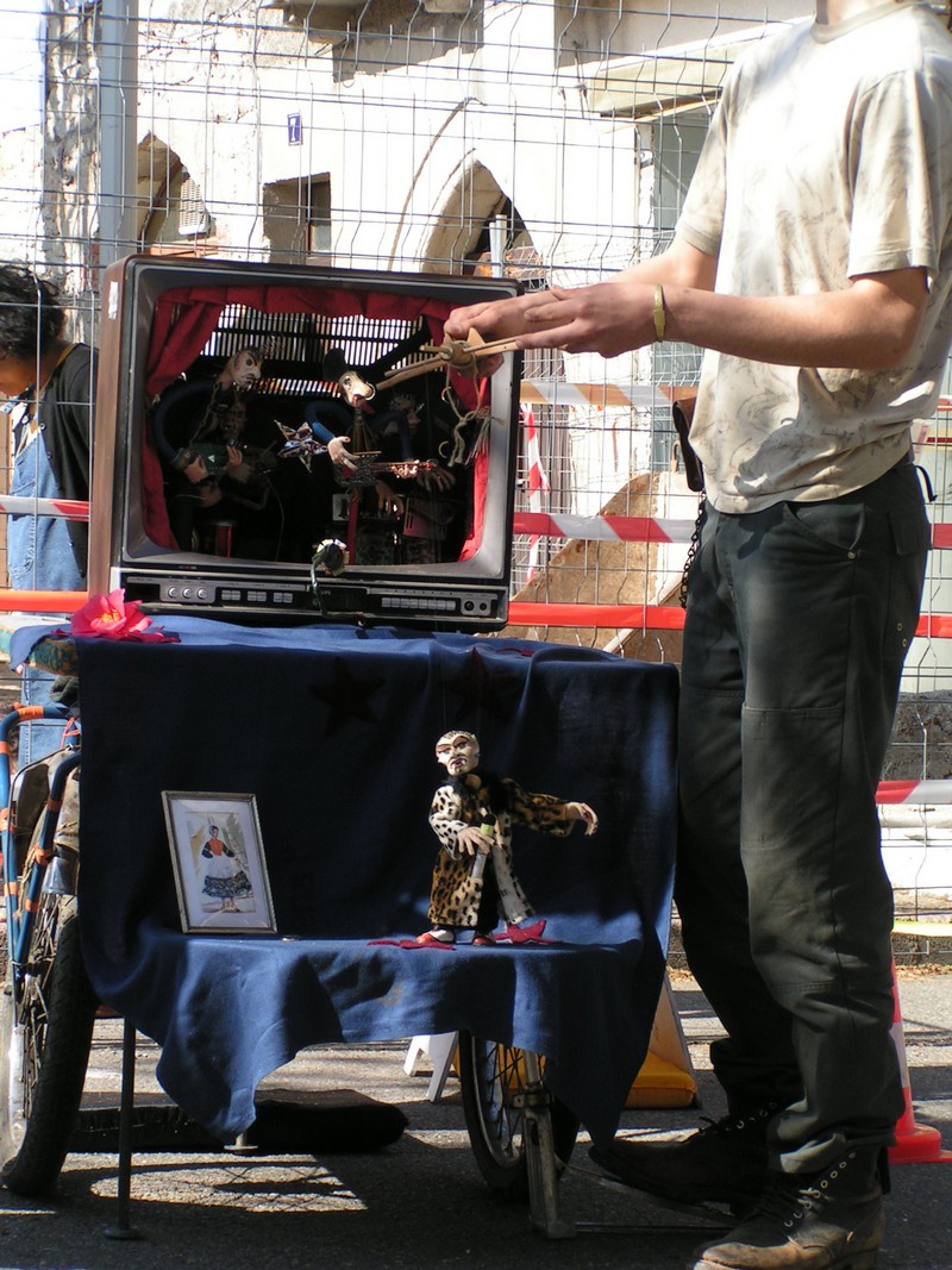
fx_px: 3961
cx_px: 476
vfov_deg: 18.2
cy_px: 635
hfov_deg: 13.7
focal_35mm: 108
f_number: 5
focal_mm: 16.6
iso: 50
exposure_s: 1/200
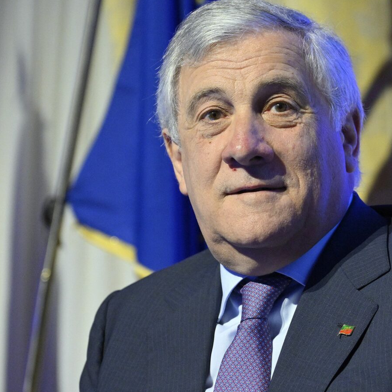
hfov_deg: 9.4
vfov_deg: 9.5
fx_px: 2370
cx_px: 277
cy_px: 192
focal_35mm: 185
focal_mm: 120
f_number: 4
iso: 3200
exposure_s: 1/250
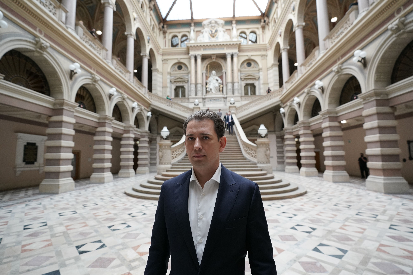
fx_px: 195
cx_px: 206
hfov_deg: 93.3
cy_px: 138
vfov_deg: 70.4
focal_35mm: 17
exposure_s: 1/800
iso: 2500
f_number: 3.2
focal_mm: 17
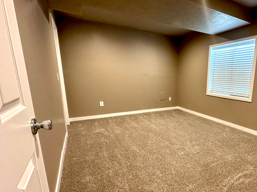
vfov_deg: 65.8
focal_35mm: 20
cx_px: 174
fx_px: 149
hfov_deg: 78.7
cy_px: 107
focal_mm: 2.22
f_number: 2.2
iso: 320
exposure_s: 1/60
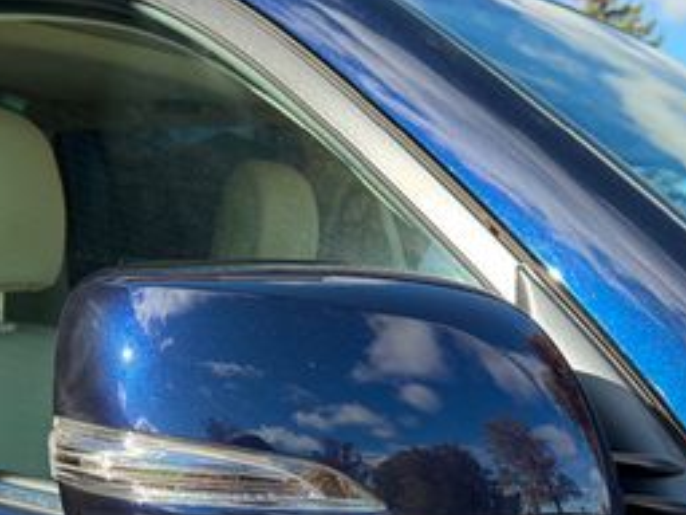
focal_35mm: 60
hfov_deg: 32.1
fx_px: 1189
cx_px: 297
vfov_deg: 23.8
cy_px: 464
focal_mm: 6.76
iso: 100
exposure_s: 1/1292
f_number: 1.78
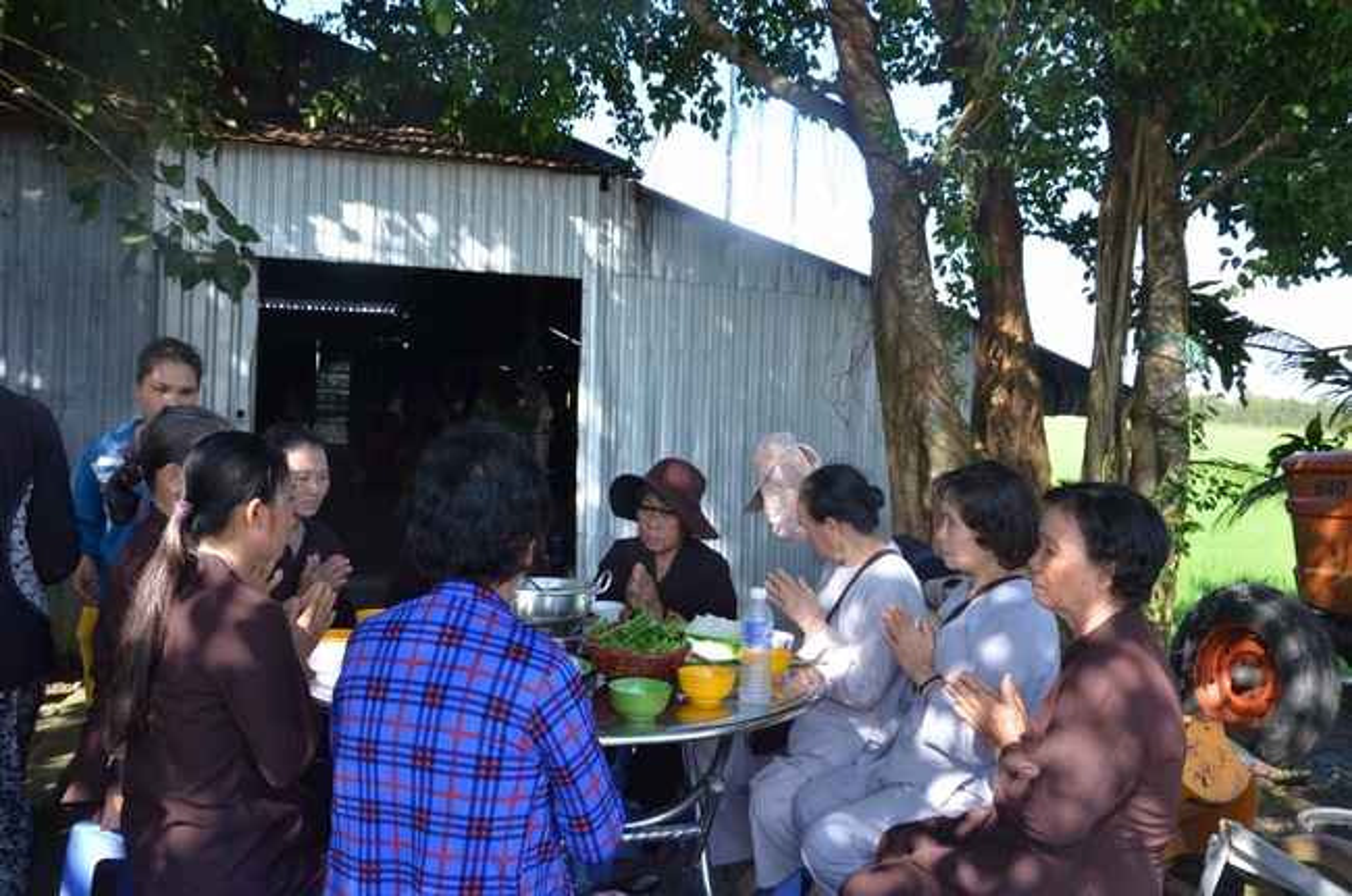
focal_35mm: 32
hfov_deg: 59.6
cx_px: 676
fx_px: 1181
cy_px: 448
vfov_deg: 41.6
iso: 1000
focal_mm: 21
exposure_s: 1/400
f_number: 10
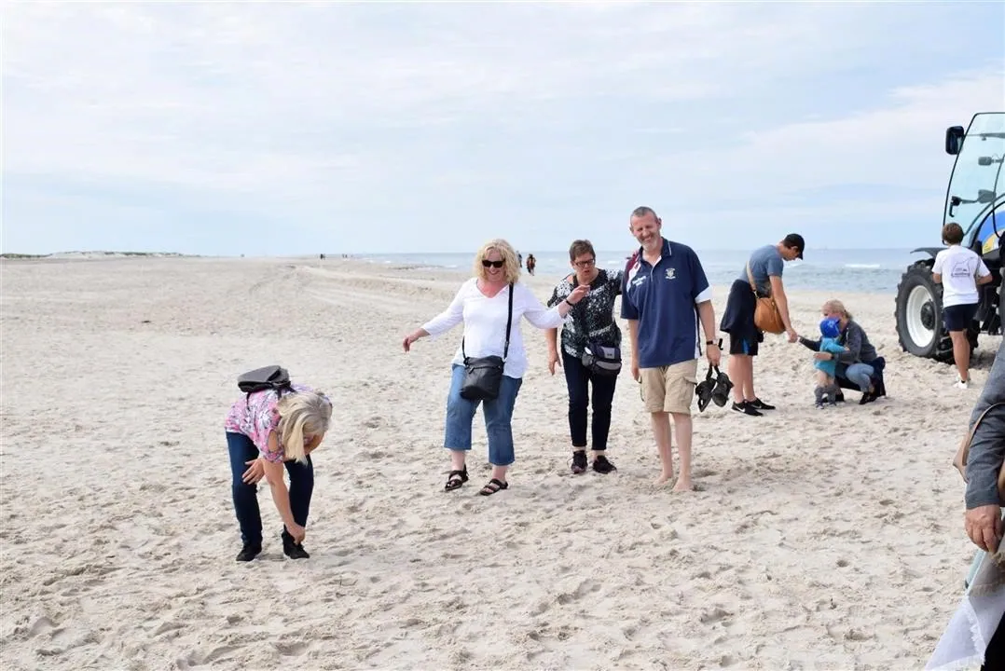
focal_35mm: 51
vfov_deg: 26.5
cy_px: 336
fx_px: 1424
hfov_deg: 38.9
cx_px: 502
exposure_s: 1/400
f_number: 10
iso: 200
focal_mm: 34
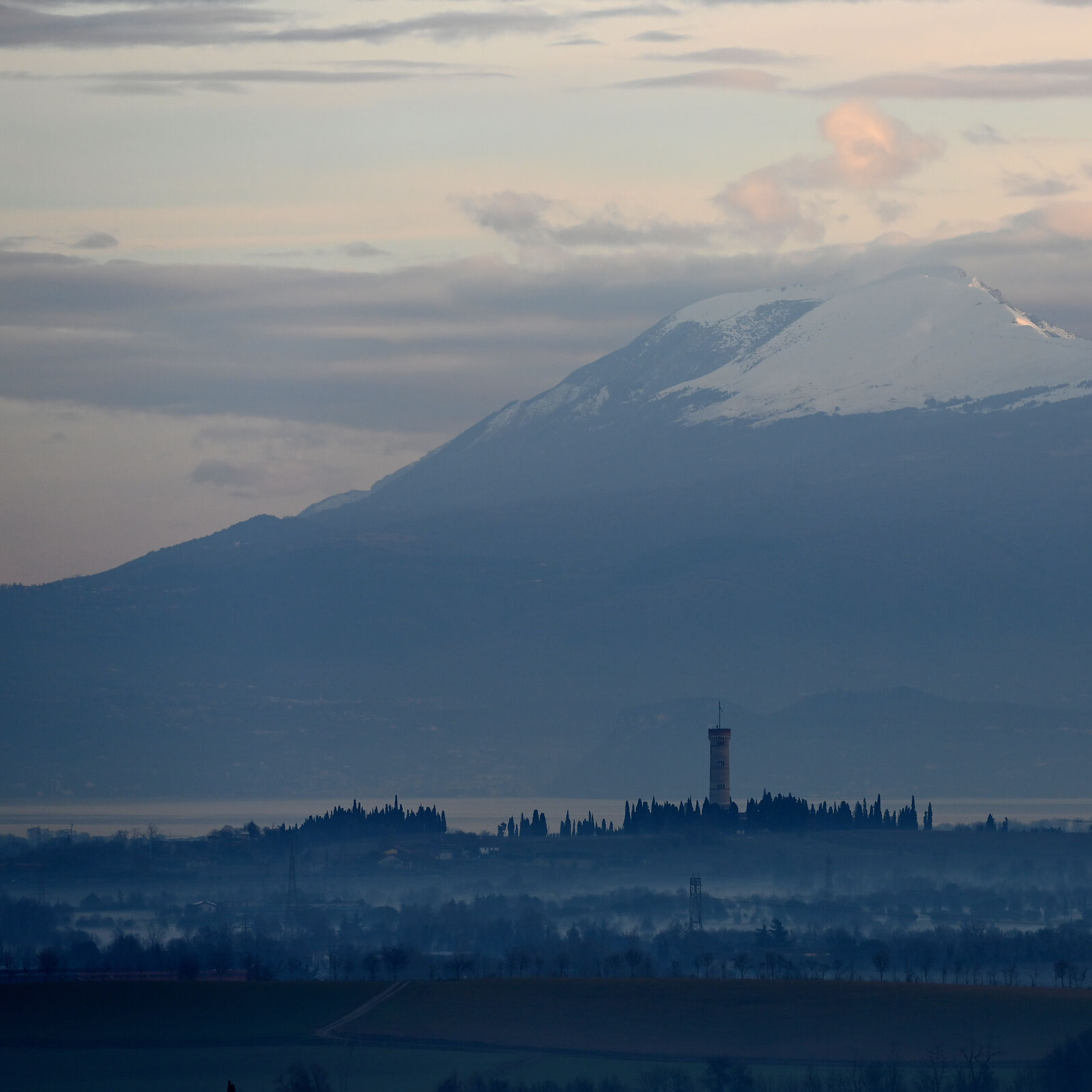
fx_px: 9601
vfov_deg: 6.5
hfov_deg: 6.5
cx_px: 822
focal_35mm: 269
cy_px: 544
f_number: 8
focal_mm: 210
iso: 400
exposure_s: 1/320
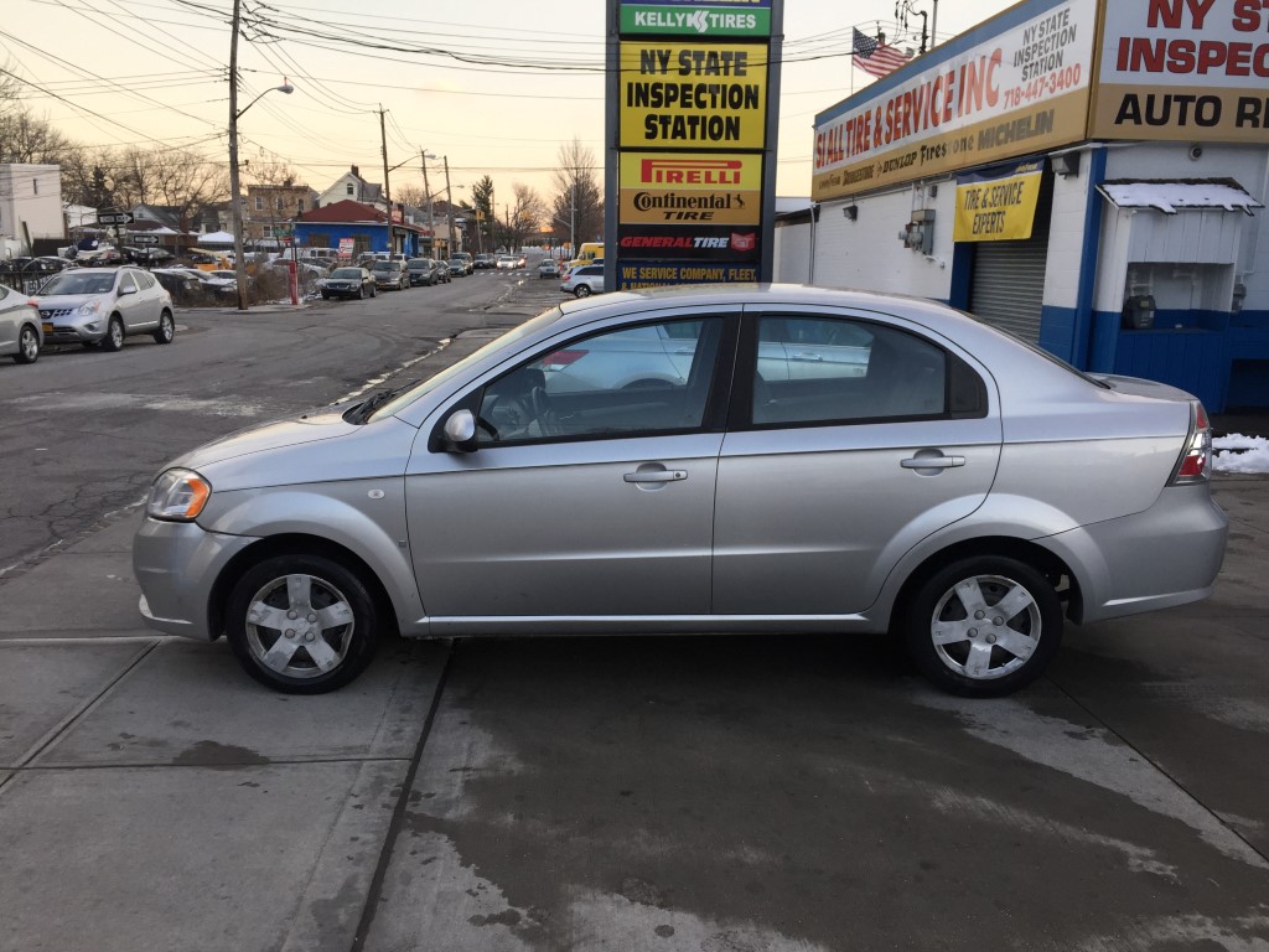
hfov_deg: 61.7
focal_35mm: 29
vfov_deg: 48.2
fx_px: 1063
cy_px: 476
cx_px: 634
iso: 32
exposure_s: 1/153
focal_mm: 4.15
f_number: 2.2
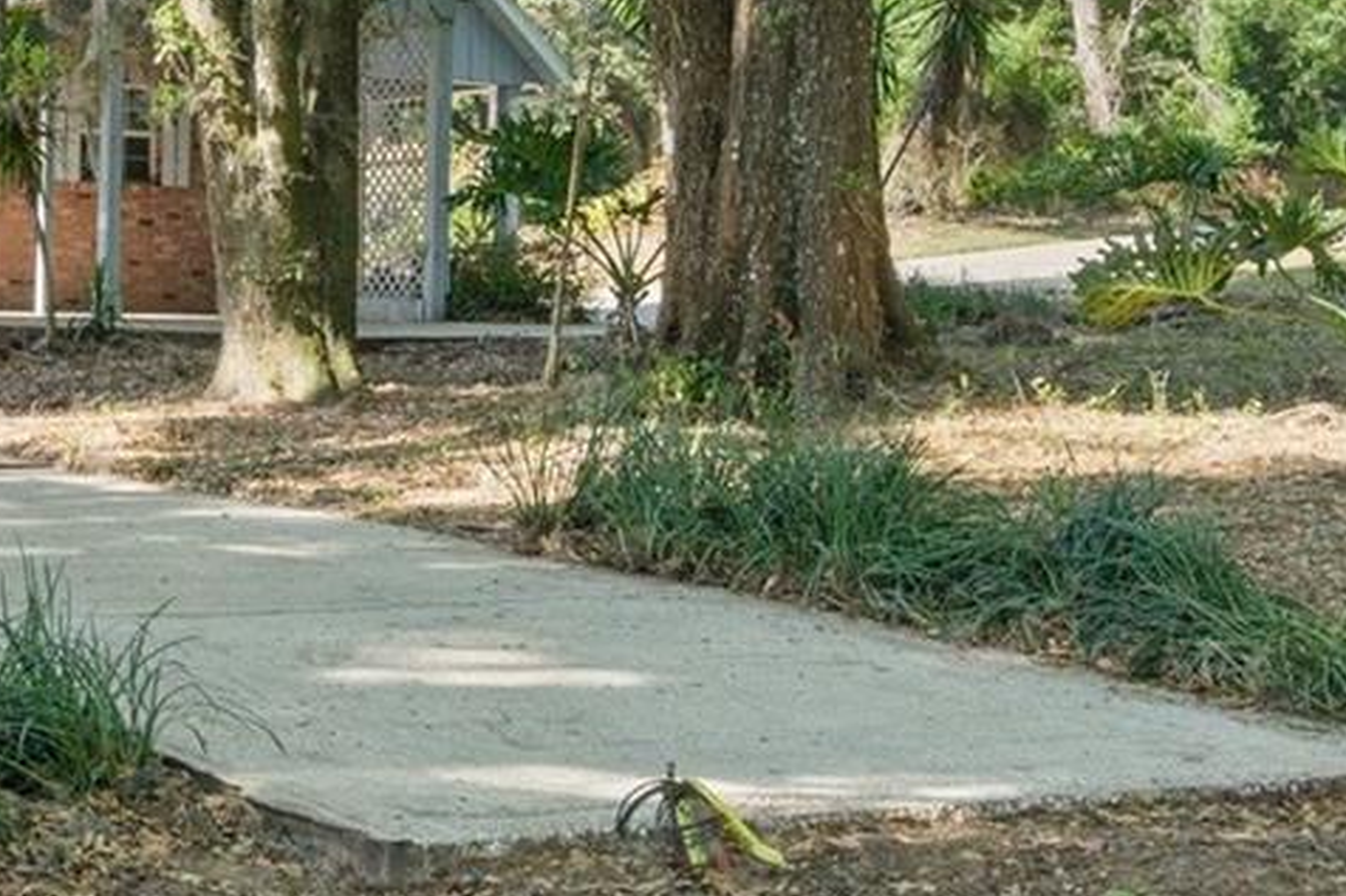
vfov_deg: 18.4
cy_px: 339
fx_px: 2766
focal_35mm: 74
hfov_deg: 25.4
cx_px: -136
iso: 200
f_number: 8
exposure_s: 1/400
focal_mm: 22
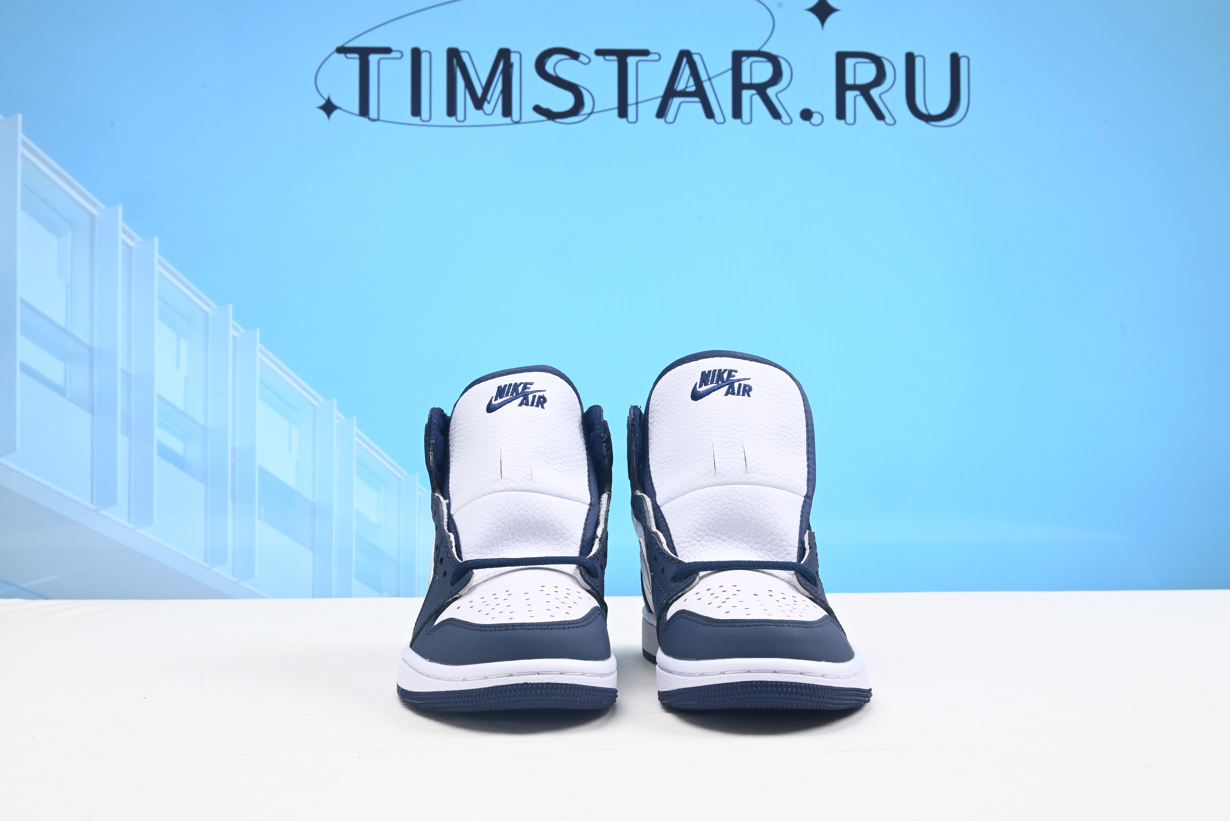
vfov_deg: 33.4
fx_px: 1367
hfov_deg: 48.4
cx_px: 615
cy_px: 410
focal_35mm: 40
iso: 100
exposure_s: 1/2
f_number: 16
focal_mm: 40
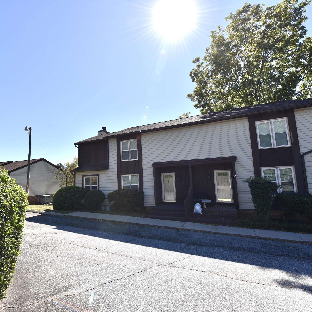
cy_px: 157
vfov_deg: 80.7
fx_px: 184
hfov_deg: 80.2
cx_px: 132
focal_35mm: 18
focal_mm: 14
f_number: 11
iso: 100
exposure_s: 1/200
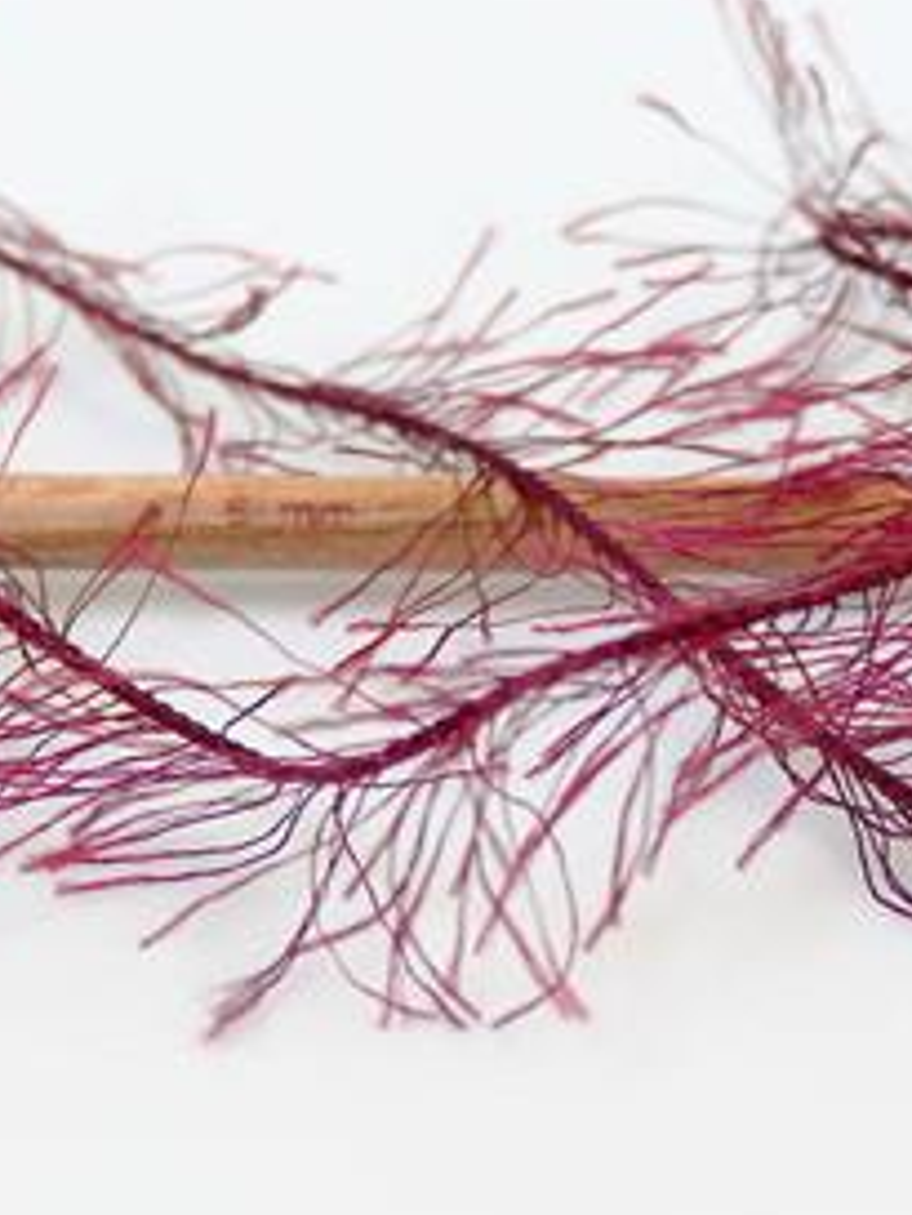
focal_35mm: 123
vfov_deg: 16.0
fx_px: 4317
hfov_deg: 12.1
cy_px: 634
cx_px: 351
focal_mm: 17.25
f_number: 2.9
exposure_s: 1/21.7
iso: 200
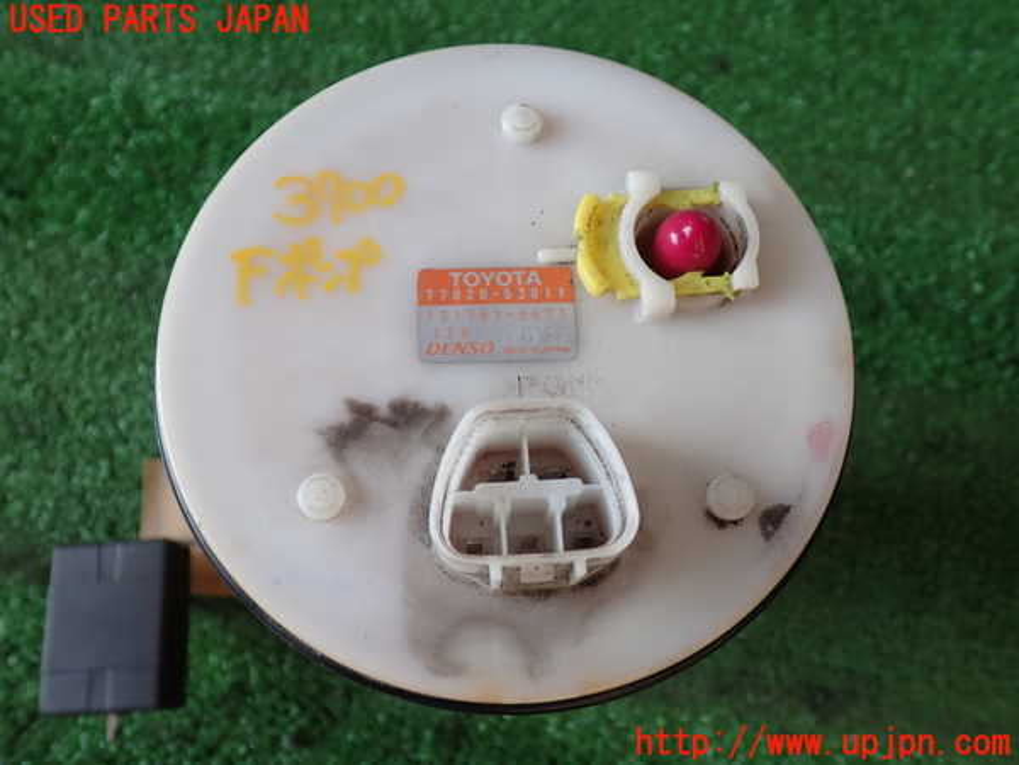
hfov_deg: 56.8
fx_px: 942
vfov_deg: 44.2
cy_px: 382
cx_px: 510
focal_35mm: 32
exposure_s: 1/200
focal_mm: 5.79
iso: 100
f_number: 2.4
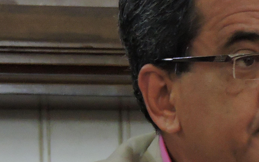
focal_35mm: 444
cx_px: 289
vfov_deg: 2.9
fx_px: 3134
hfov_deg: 4.7
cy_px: 269
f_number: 5
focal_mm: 22.4
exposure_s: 1/15
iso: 800
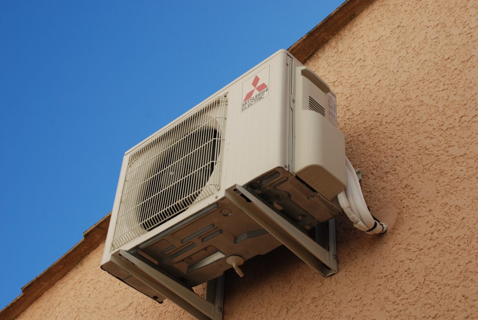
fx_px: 798
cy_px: 160
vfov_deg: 22.7
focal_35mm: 60
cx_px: 239
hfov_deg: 33.4
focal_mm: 40
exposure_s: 1/200
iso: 100
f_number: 7.1
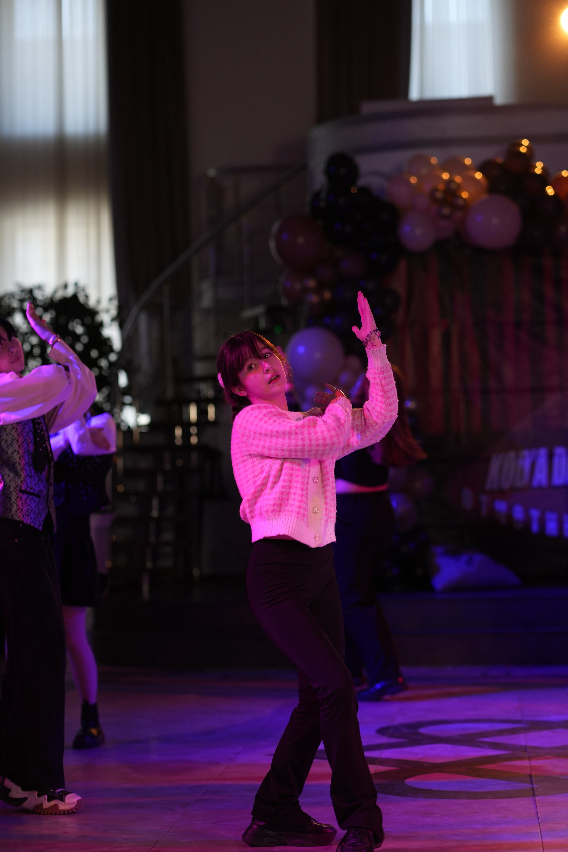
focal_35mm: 85
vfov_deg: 23.9
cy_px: 426
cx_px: 284
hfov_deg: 16.1
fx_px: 2012
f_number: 2.2
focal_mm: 85
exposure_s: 1/400
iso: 800
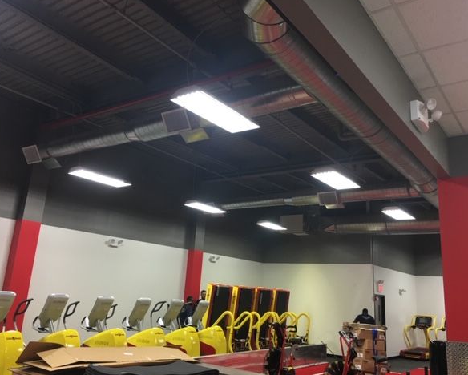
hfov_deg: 57.1
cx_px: 244
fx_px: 430
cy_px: 183
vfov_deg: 47.2
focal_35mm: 31
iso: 32
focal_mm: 4.15
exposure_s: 1/30
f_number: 2.2
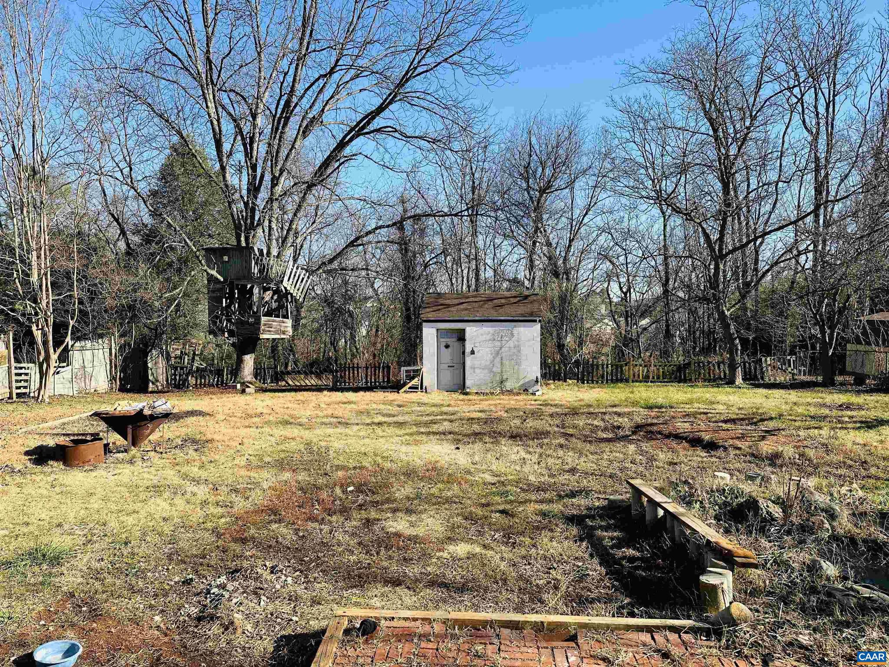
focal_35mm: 24
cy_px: 334
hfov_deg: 71.6
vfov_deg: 56.8
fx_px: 616
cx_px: 444
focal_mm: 6.86
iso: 80
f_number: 1.78
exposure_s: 1/2353
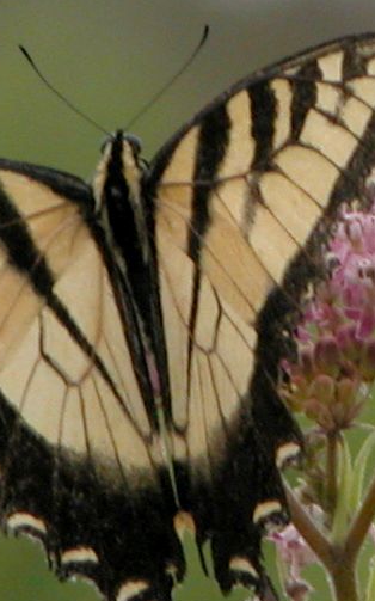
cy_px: 342
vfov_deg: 2.8
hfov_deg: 1.7
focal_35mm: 755
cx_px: 153
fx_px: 12356
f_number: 4.2
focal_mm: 71.2
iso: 100
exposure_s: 1/1094
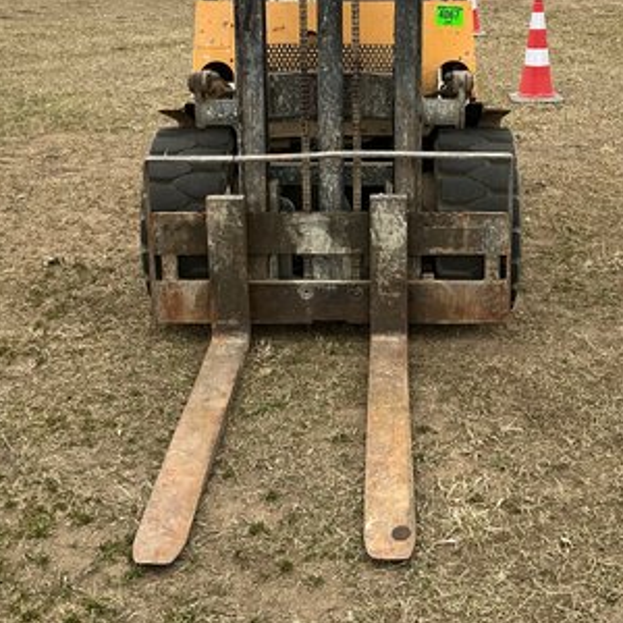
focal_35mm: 52
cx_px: 383
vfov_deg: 32.0
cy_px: 138
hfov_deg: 32.7
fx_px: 1059
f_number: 1.8
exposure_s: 1/277
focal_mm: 3
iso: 25
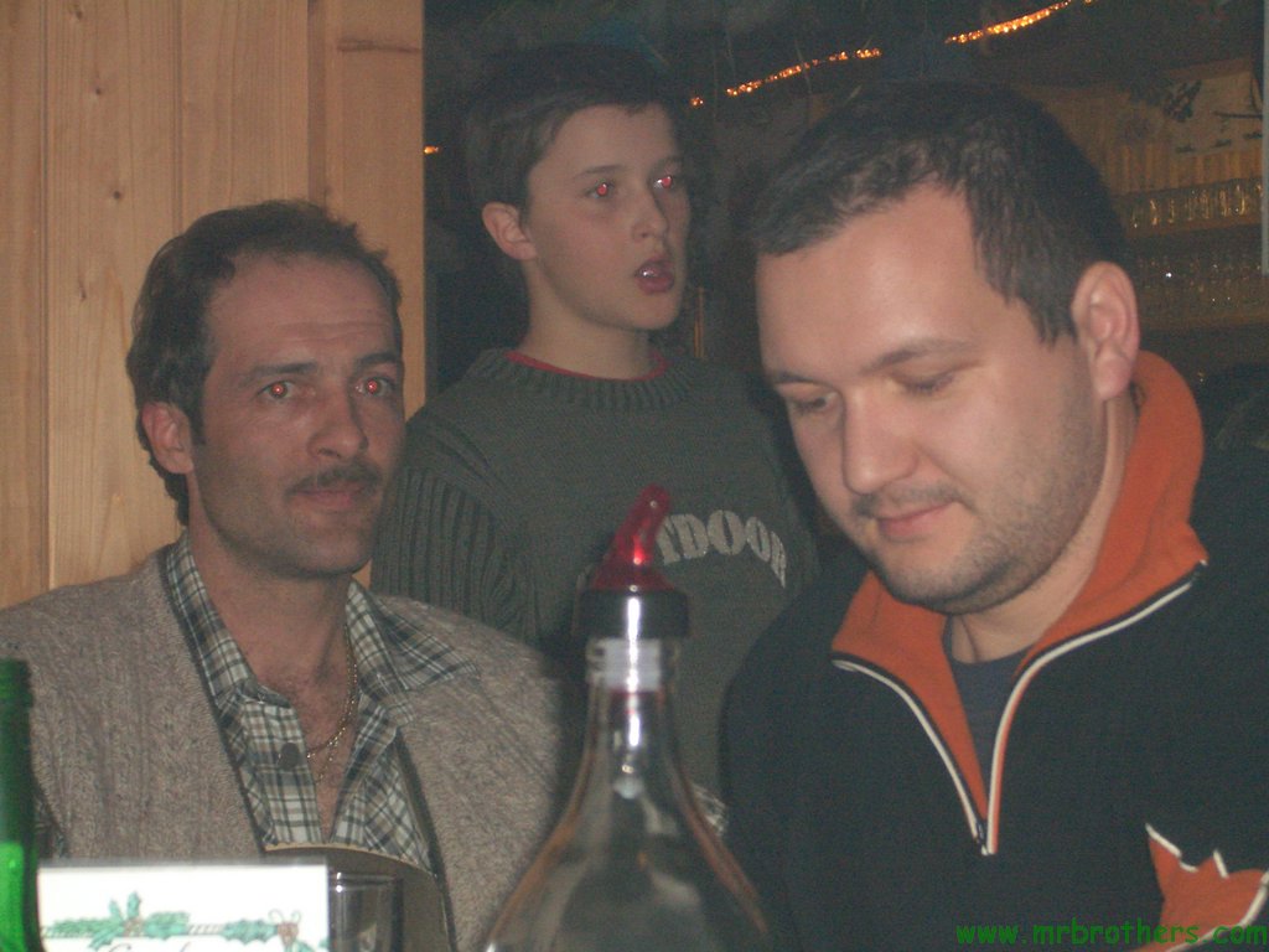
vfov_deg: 14.1
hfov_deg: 18.7
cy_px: 476
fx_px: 3849
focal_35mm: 105
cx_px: 634
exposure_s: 1/60
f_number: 4.8
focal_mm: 17.4
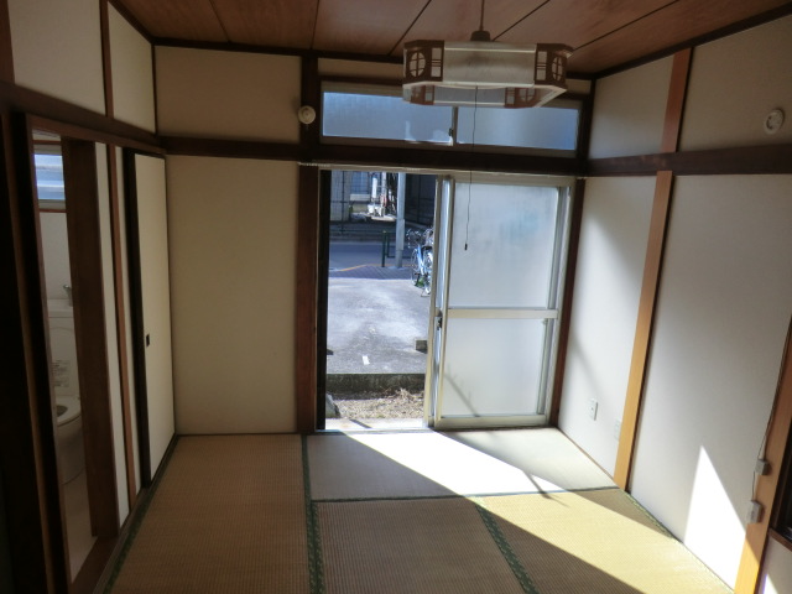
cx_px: 396
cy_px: 297
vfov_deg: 56.8
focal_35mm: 24
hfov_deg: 71.6
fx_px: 549
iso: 80
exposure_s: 1/400
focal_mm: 4.3
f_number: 3.2
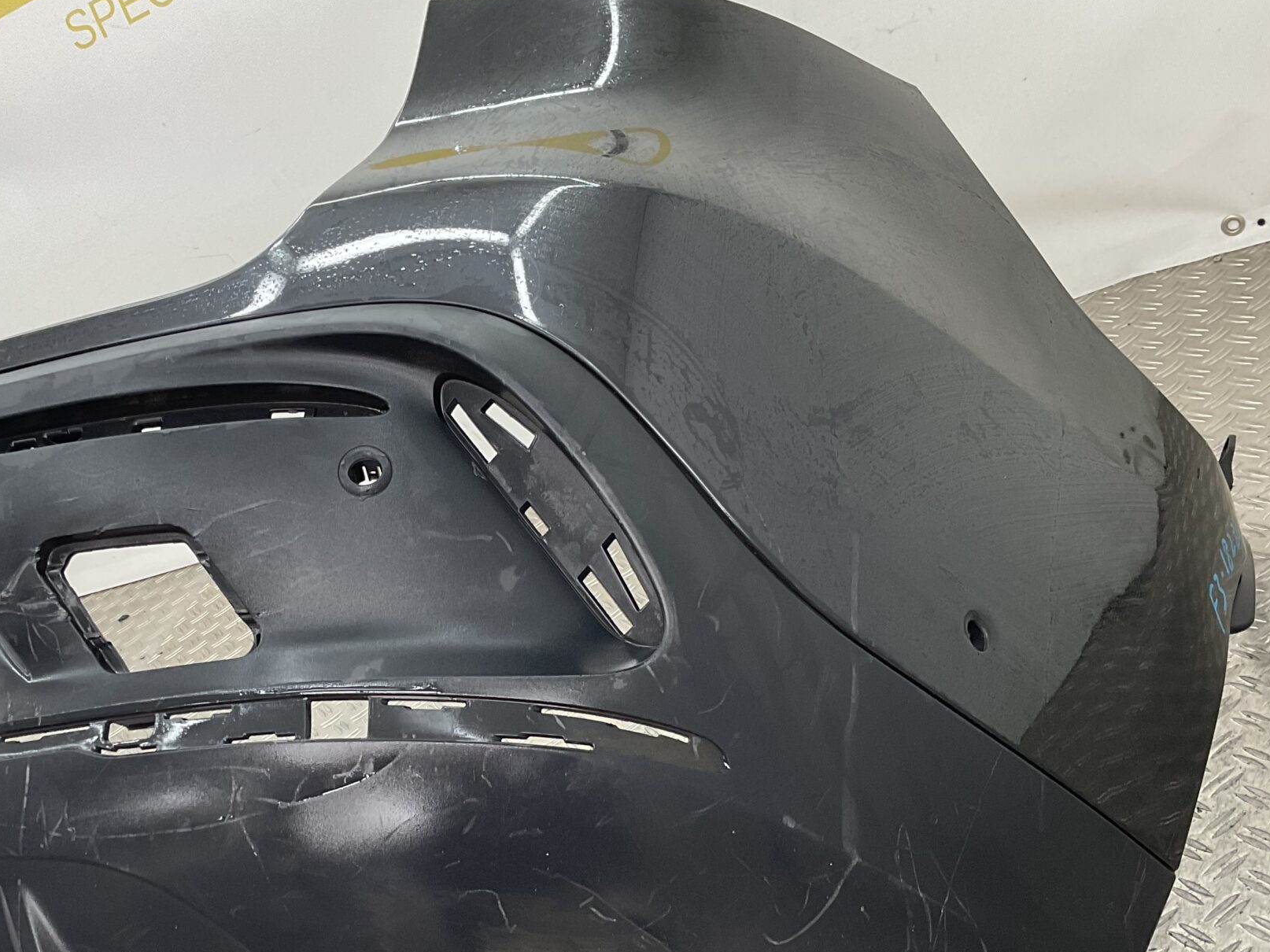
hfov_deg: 40.9
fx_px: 1687
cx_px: 461
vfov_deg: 31.3
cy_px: 637
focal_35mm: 46
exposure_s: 1/120
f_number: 1.8
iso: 40
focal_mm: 3
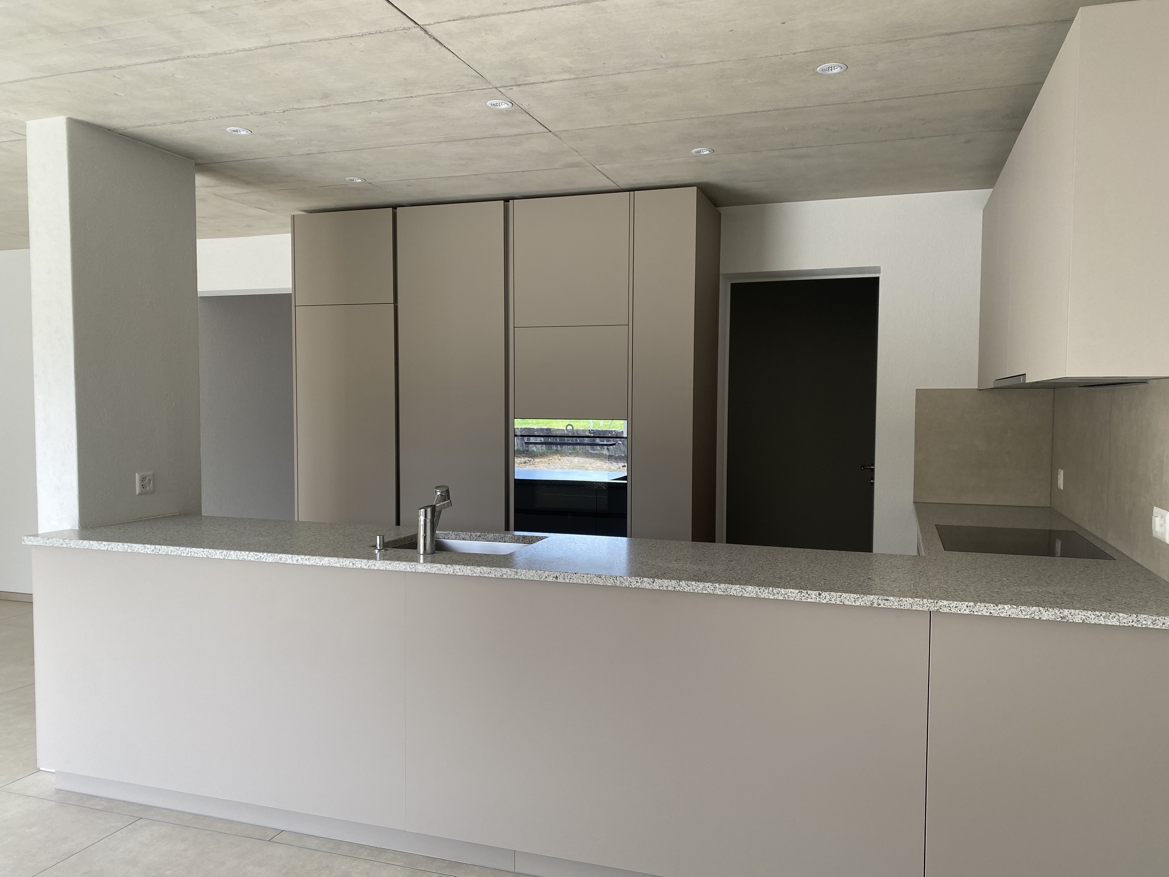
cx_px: 584
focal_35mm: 26
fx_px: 878
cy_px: 438
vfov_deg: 53.1
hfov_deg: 67.3
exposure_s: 1/122
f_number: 1.8
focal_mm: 4.25
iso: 40
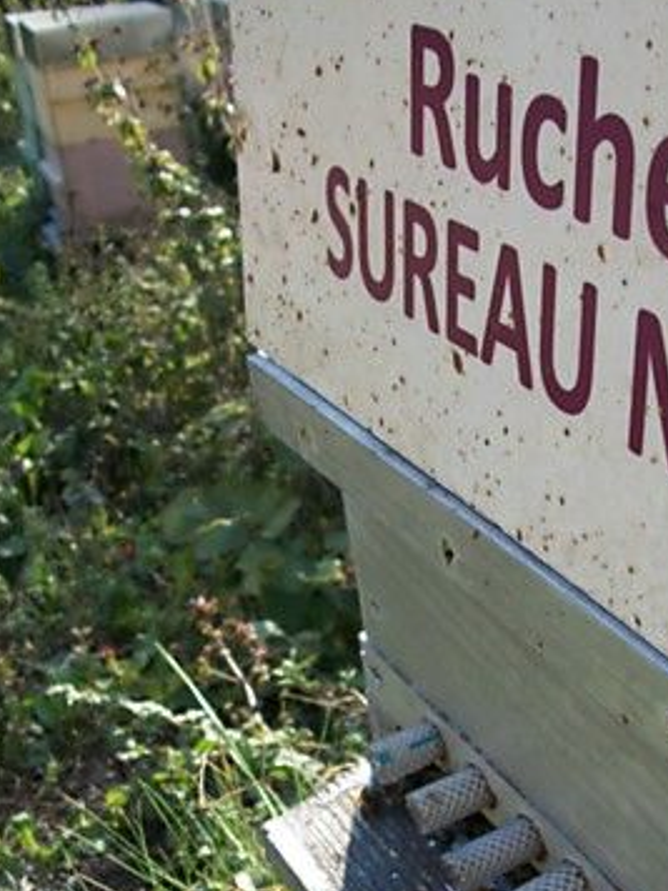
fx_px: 1389
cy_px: 636
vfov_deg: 35.0
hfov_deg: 26.7
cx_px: 508
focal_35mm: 54
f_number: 2.9
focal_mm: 5.7
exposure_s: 1/200
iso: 80
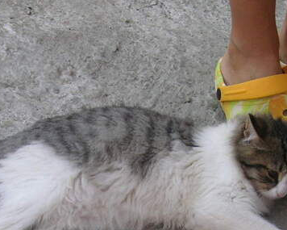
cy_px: 234
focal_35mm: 103
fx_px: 875
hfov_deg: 18.6
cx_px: 108
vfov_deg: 14.7
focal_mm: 7.8
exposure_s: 1/250
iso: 50
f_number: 3.3
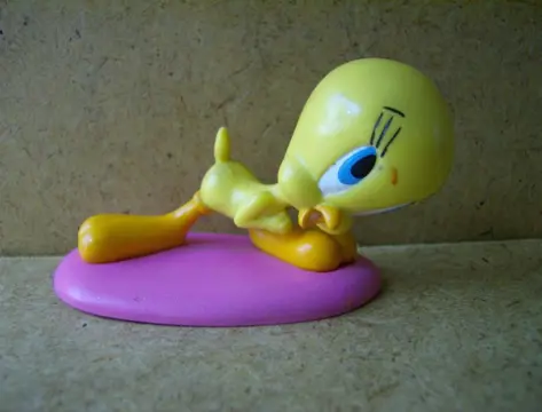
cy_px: 206
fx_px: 567
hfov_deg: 51.1
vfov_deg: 40.0
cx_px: 271
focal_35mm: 36
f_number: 2.8
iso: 100
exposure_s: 1/103
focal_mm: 6
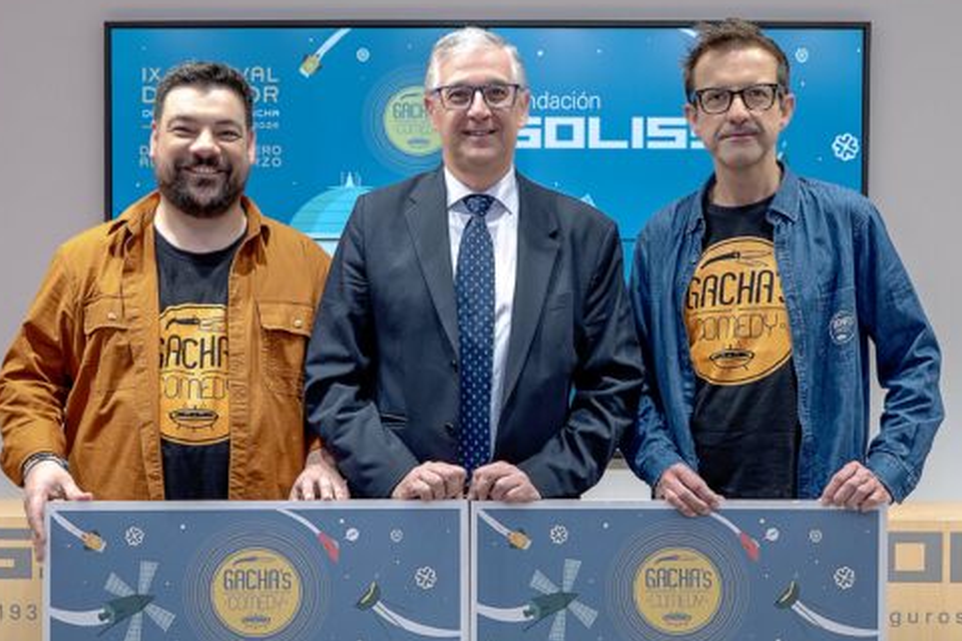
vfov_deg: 11.7
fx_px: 3126
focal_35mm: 117
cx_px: 471
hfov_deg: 17.5
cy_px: 337
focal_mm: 32
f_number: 4
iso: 200
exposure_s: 1/200
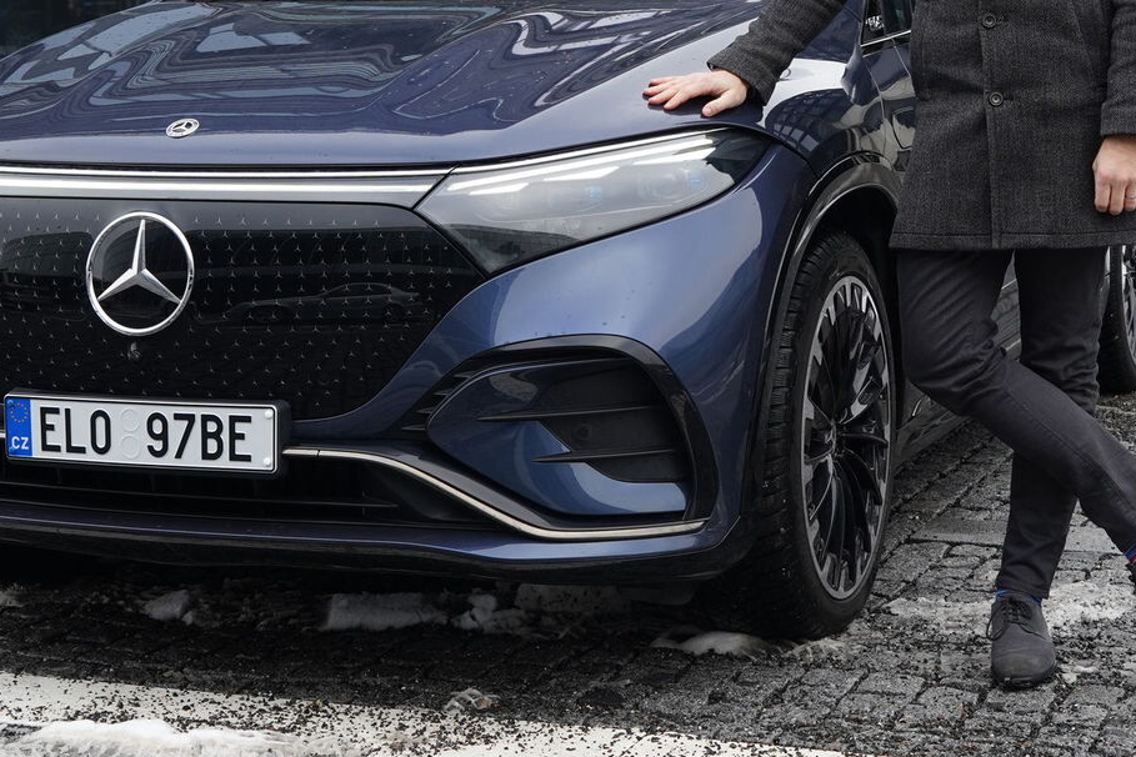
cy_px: 260
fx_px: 2398
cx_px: 632
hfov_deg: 26.6
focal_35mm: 76
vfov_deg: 17.9
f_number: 6.3
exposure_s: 1/160
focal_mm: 36
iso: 400
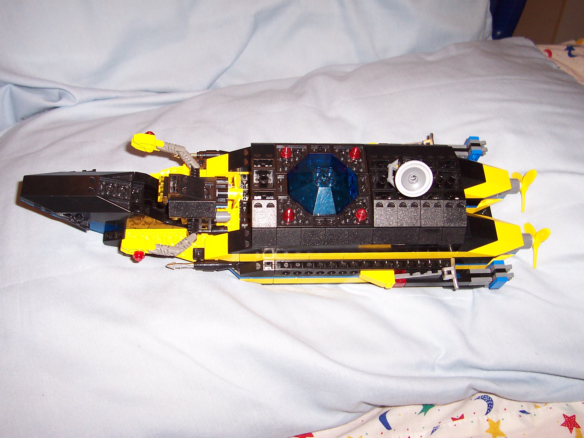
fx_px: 624
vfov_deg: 38.7
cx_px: 292
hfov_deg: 50.1
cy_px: 219
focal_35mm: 37
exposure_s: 1/60
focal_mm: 5.6
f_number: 2.8
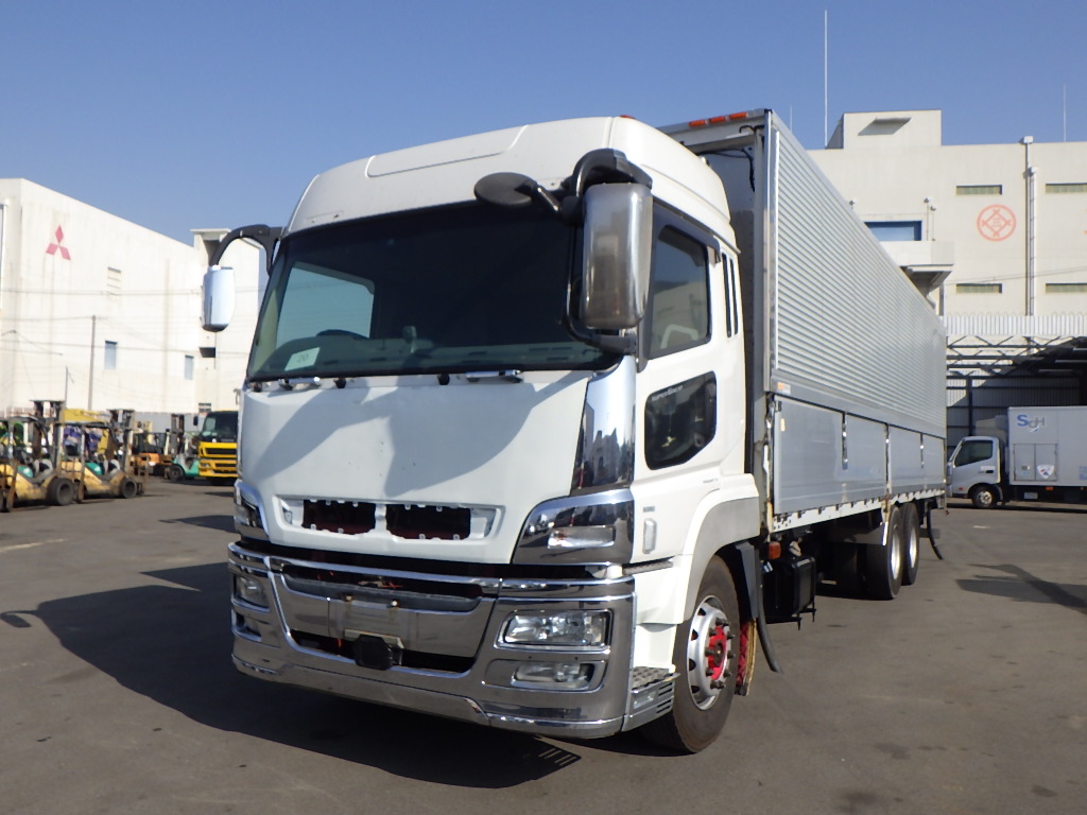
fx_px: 879
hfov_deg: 63.4
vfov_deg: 49.7
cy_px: 408
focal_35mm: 28
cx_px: 544
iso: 125
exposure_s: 1/1250
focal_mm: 5
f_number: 4.2
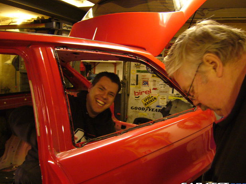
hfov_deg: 51.3
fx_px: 256
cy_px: 94
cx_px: 121
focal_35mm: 36
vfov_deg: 39.7
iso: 200
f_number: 2.8
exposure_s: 1/8
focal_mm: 5.8
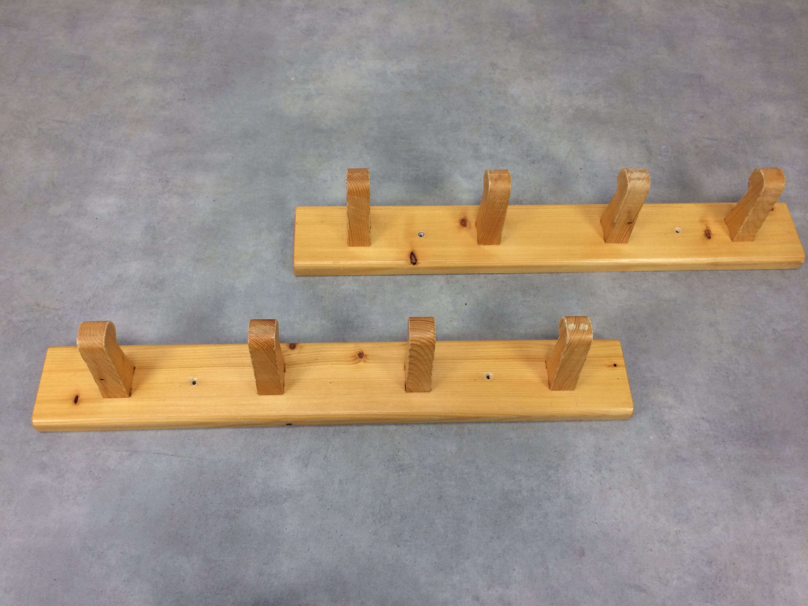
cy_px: 303
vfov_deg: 48.2
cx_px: 404
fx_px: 677
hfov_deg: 61.7
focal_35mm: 29
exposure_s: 1/33
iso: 50
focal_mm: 4.15
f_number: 2.2
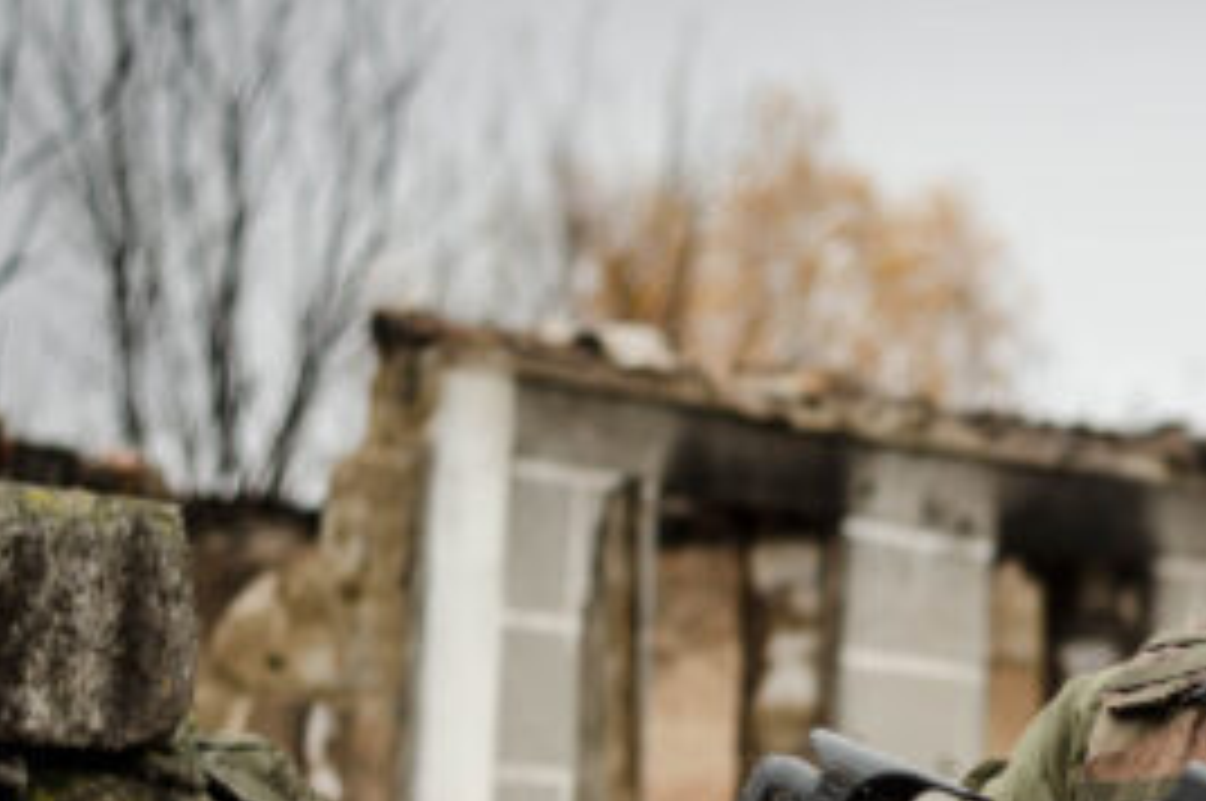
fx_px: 17173
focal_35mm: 513
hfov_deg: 4.0
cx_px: 1294
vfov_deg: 2.7
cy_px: 936
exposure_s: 1/200
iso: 100
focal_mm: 135
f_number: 3.5
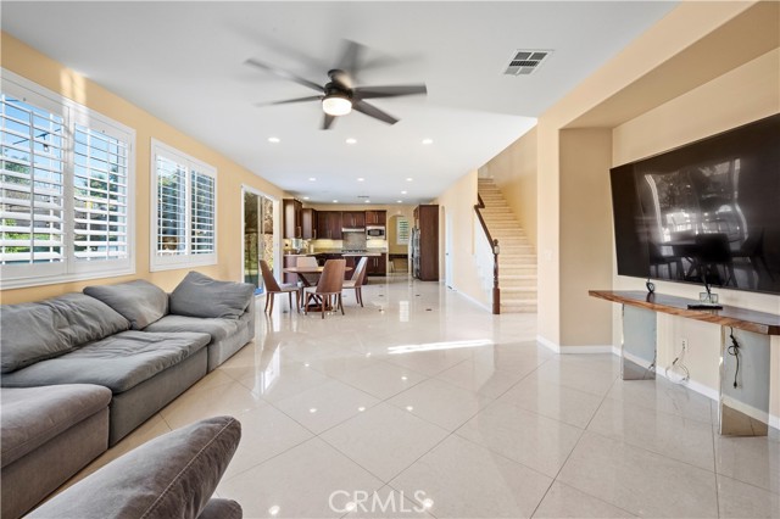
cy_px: 260
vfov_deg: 81.1
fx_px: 303
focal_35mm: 14
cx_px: 390
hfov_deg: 104.3
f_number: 9
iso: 640
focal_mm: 14
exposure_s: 1/6
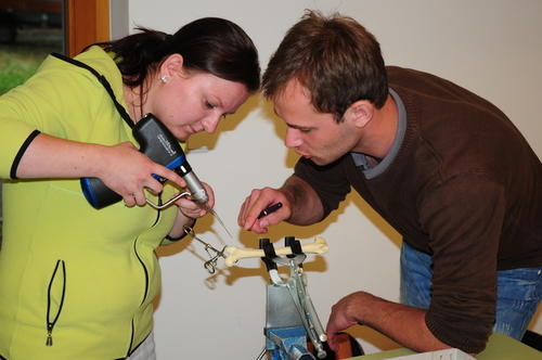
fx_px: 1083
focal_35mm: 72
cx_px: 271
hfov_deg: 28.1
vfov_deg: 18.9
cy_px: 180
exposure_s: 1/100
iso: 250
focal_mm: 48
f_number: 4.5
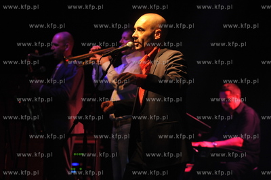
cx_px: 136
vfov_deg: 13.0
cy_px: 90
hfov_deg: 19.5
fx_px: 790
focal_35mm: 105
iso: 1600
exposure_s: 1/200
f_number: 4
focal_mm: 105
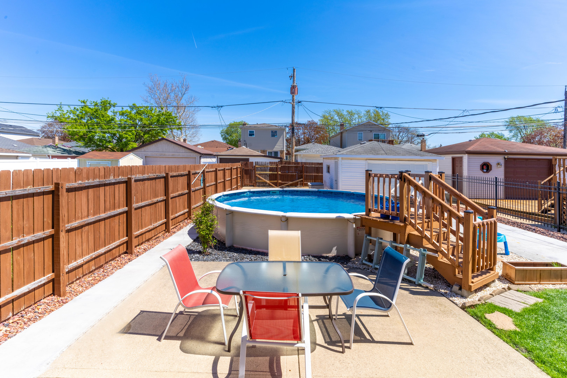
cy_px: 189
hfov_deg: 93.3
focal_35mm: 17
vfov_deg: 70.4
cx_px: 284
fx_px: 268
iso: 160
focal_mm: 17
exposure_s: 1/2000
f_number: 13
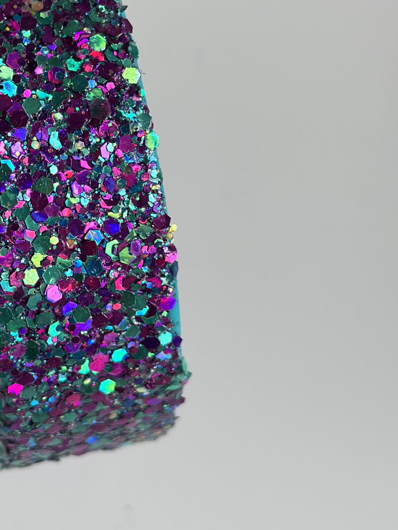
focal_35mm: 92
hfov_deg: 15.9
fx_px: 1410
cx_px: 38
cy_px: 198
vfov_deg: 21.3
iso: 80
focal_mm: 6.86
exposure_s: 1/245
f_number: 1.78
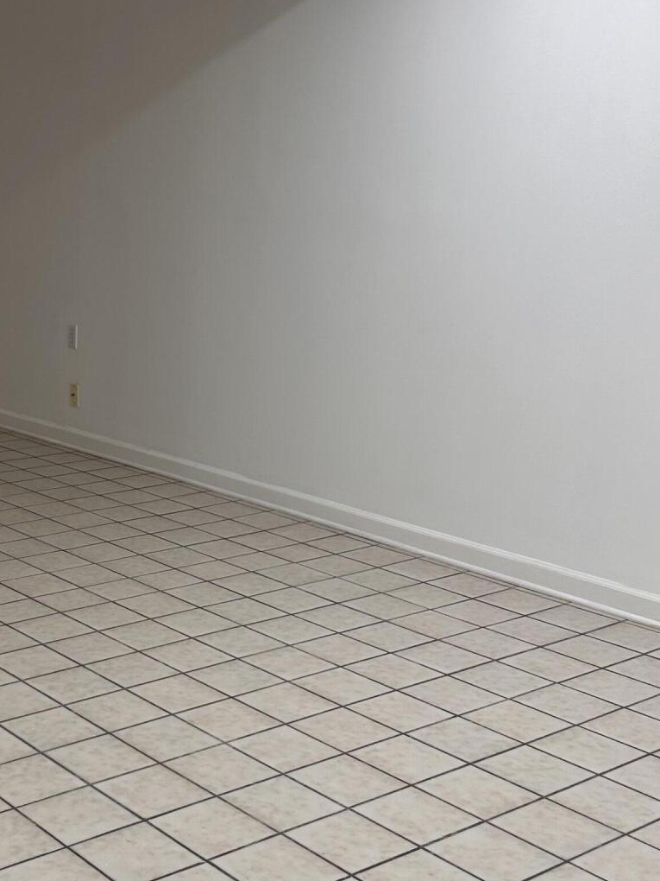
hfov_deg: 27.7
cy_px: 583
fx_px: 1297
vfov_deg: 37.1
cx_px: 89
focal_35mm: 51
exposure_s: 1/60
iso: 80
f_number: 1.5
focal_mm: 5.7
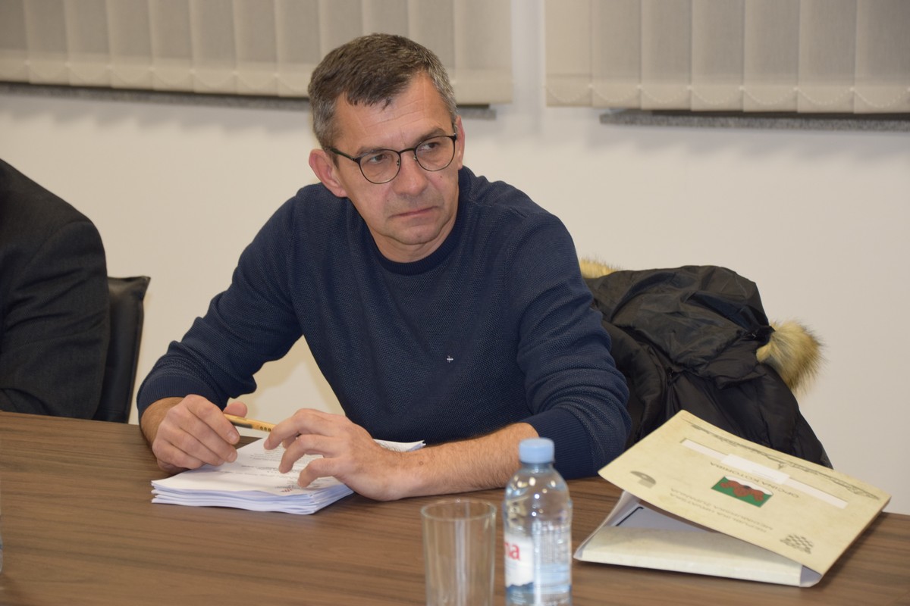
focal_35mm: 105
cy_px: 303
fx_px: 2654
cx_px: 455
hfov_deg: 19.5
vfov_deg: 13.0
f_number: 5
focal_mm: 70
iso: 800
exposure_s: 1/80
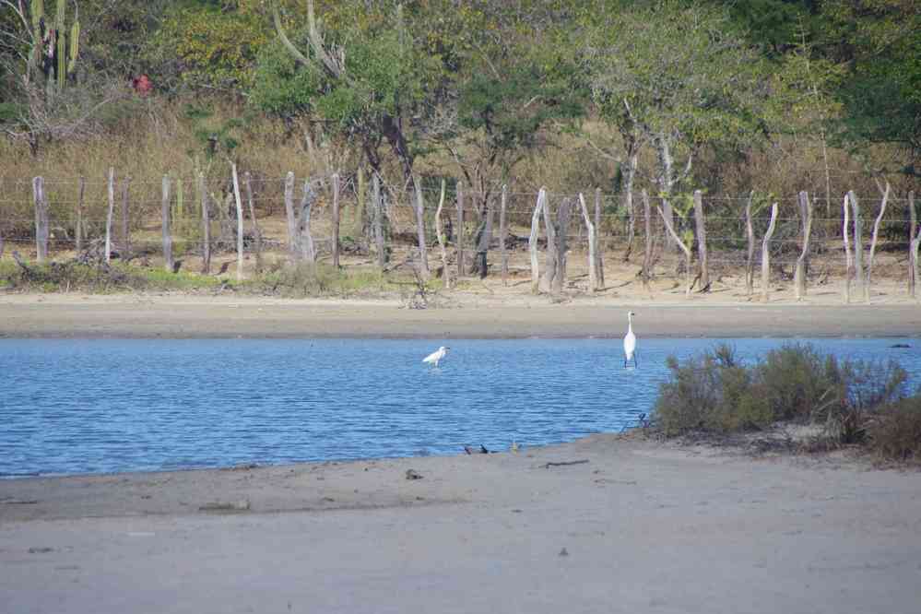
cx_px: 460
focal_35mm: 375
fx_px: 9593
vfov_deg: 3.7
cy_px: 307
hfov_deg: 5.5
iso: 800
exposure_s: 1/320
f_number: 10
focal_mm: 250
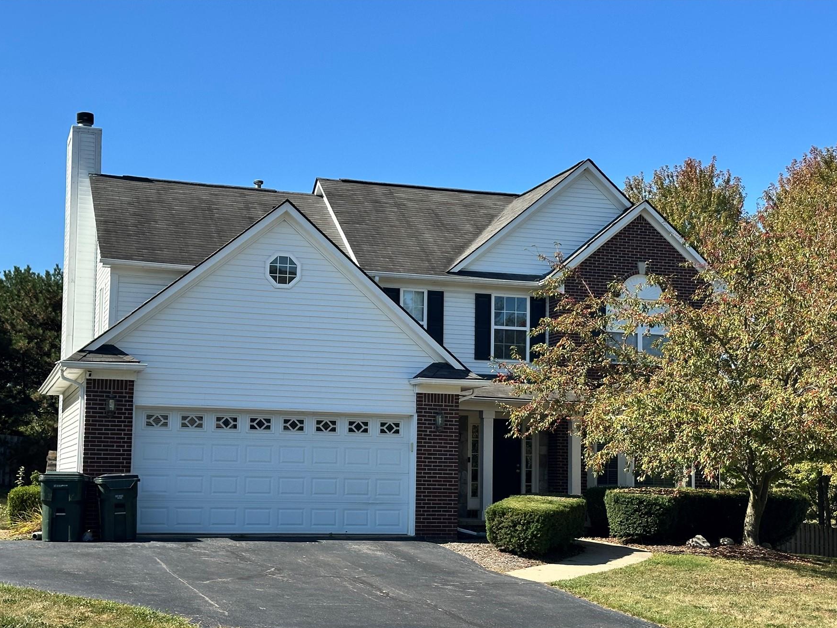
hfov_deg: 34.3
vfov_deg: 26.1
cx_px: 417
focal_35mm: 56
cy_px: 365
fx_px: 1354
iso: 64
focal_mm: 6.86
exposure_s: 1/2358
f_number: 1.78
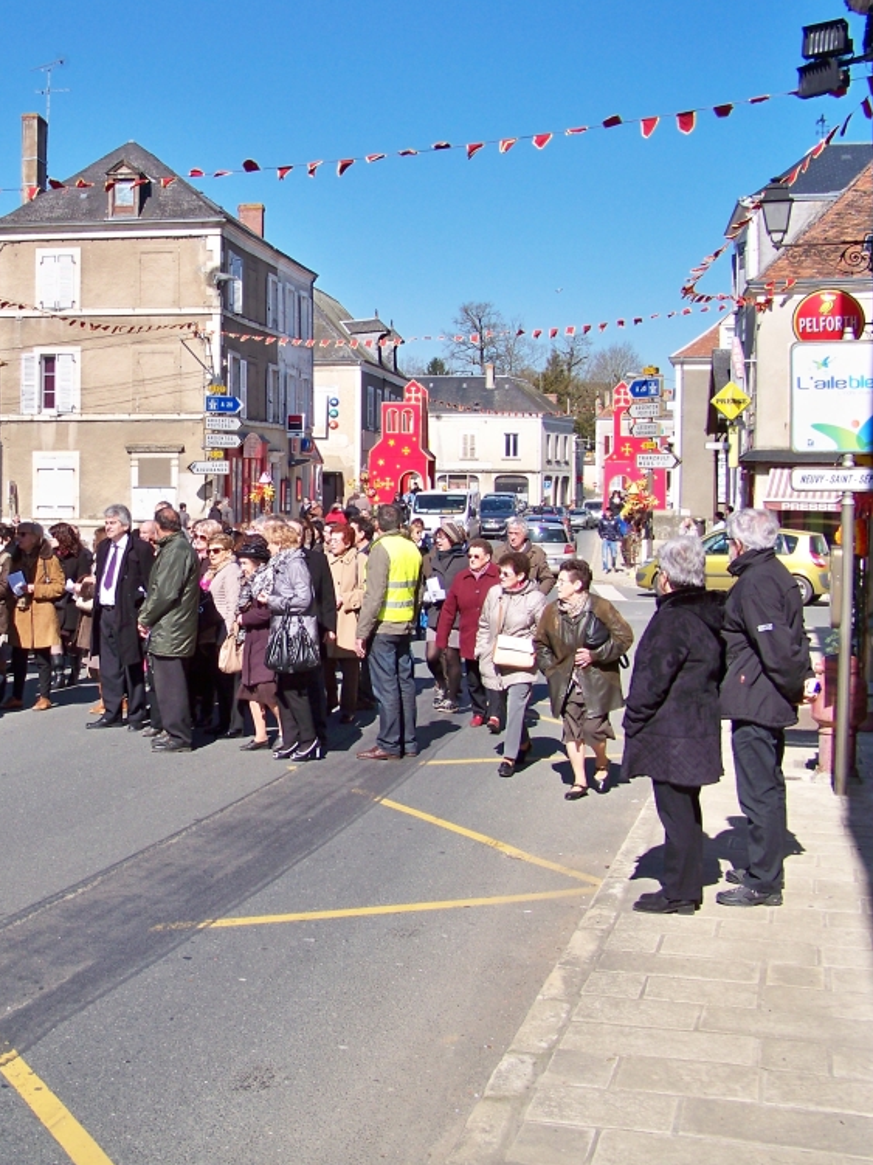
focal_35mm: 45
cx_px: 174
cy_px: 582
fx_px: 1514
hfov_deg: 31.3
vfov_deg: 42.1
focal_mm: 5.85
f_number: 2.8
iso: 80
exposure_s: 1/800
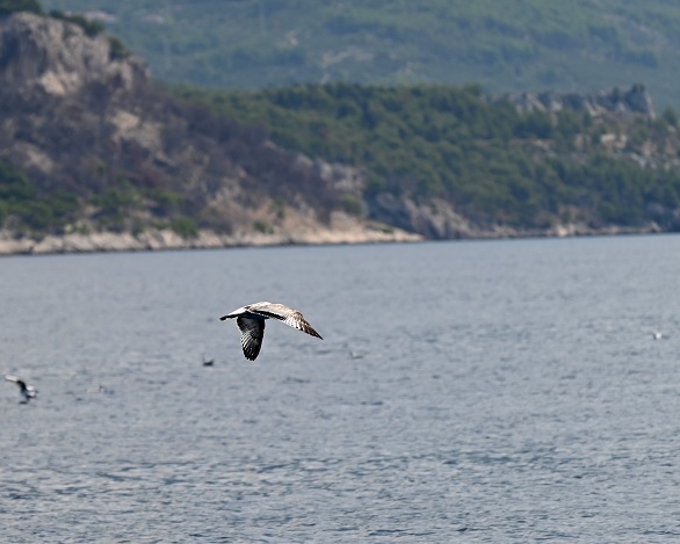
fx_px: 7548
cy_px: 279
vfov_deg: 4.1
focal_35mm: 375
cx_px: 291
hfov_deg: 5.2
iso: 140
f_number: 5.6
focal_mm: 180
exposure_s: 1/1000
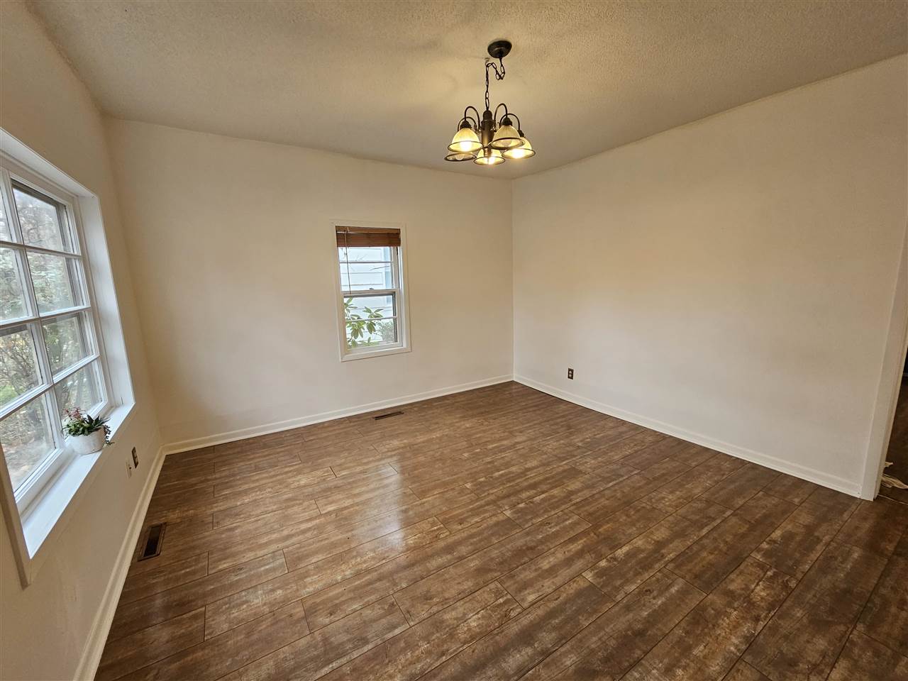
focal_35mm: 13
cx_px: 454
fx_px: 341
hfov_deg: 106.2
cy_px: 340
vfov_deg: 89.9
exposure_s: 1/60
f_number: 2.2
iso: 160
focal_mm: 2.2
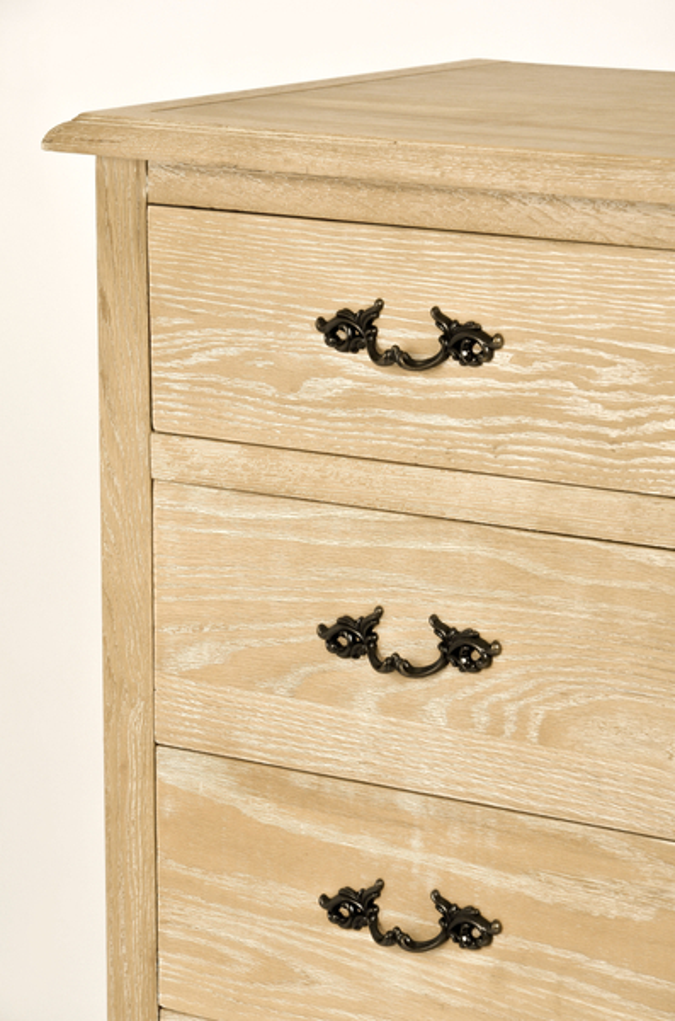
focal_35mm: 158
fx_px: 4453
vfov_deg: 13.1
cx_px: 338
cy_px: 510
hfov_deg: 8.7
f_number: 11
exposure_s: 1/30
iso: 160
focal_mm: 105
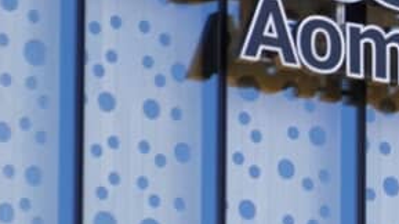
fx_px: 11184
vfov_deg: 1.1
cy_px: -61
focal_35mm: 1058
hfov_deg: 2.0
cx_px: 519
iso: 400
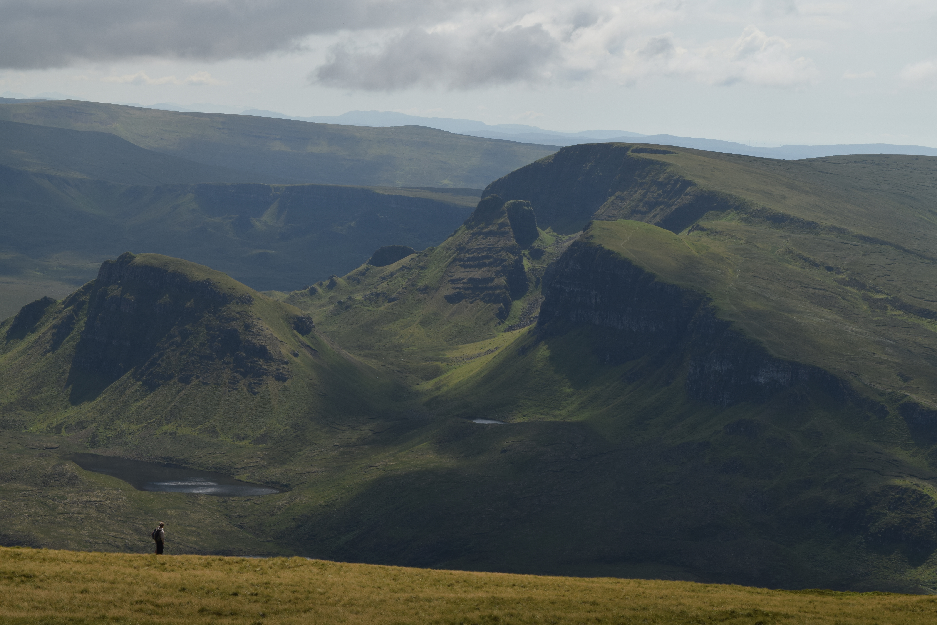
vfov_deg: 16.6
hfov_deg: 24.6
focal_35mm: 82
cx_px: 468
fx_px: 2147
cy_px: 312
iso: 100
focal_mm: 55
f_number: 11
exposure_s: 1/125
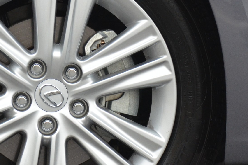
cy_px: 86
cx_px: 66
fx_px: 2626
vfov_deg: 3.6
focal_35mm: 382
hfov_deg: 5.4
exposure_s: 1/500
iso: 1250
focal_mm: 112
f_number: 5.3
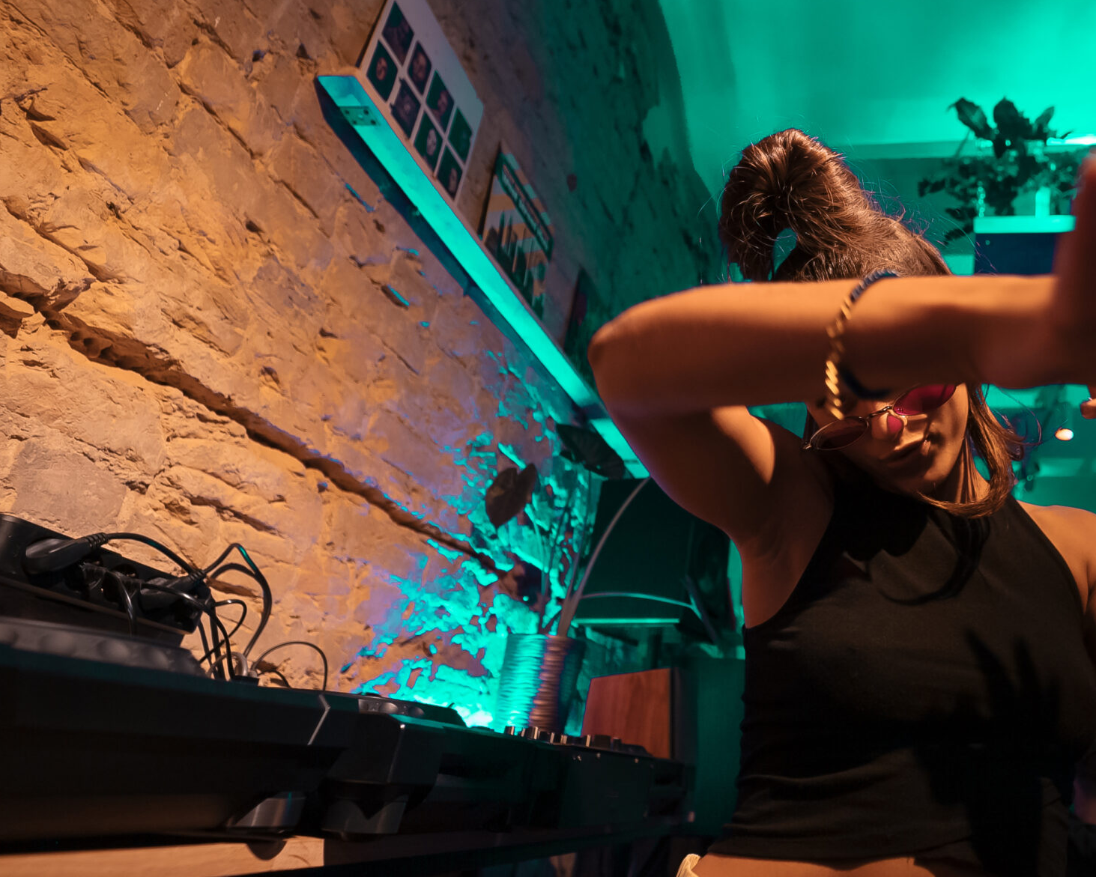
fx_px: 746
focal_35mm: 23
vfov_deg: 60.7
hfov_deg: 67.3
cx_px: 841
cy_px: 379
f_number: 2.8
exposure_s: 1/125
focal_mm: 14
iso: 640
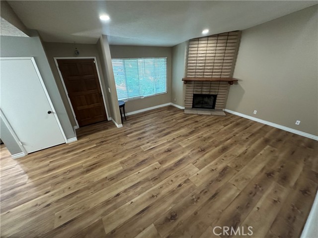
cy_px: 119
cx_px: 159
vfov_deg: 85.7
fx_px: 129
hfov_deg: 102.1
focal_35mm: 14
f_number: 2.2
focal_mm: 2.22
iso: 800
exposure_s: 1/60
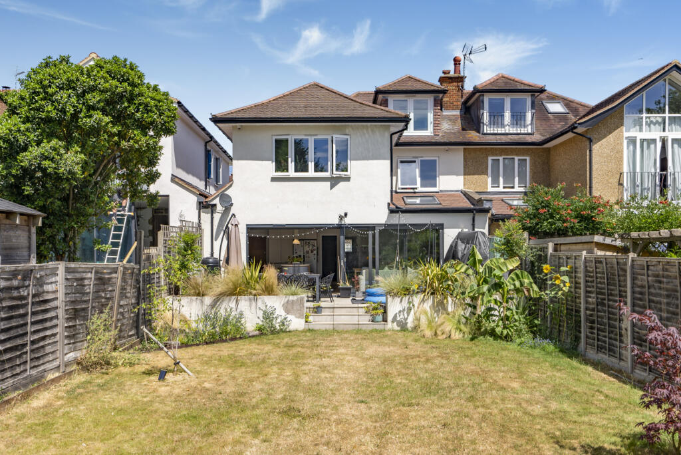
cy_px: 228
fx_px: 625
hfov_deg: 57.2
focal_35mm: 33
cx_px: 340
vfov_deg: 40.0
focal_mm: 33
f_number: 10
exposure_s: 1/160
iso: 80
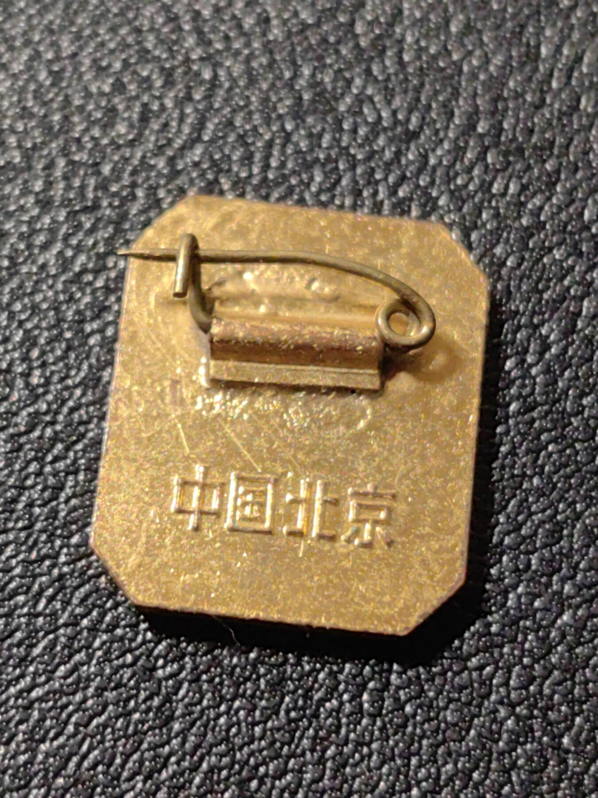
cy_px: 399
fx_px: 2211
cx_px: 299
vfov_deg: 20.4
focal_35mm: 96
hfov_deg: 15.4
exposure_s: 1/100
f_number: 1.4
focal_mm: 5.75
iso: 100
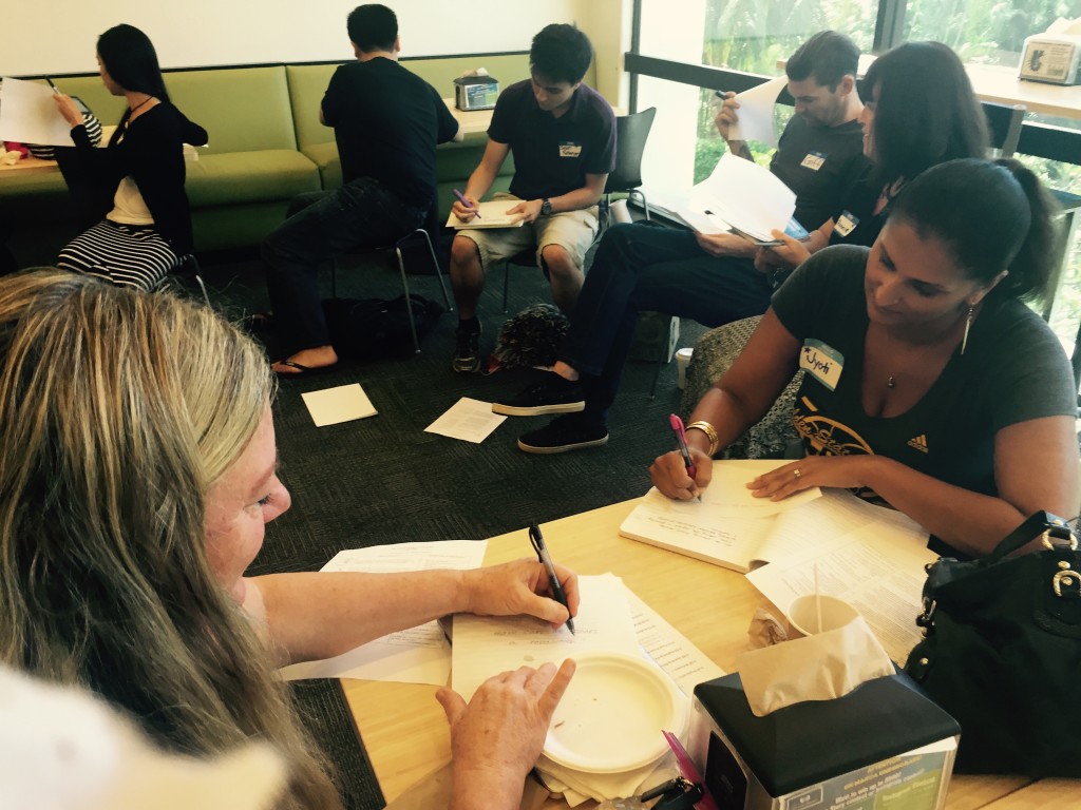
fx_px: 906
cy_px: 405
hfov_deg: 61.7
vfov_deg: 48.2
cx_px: 540
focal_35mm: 29
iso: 64
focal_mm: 4.15
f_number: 2.2
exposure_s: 1/30
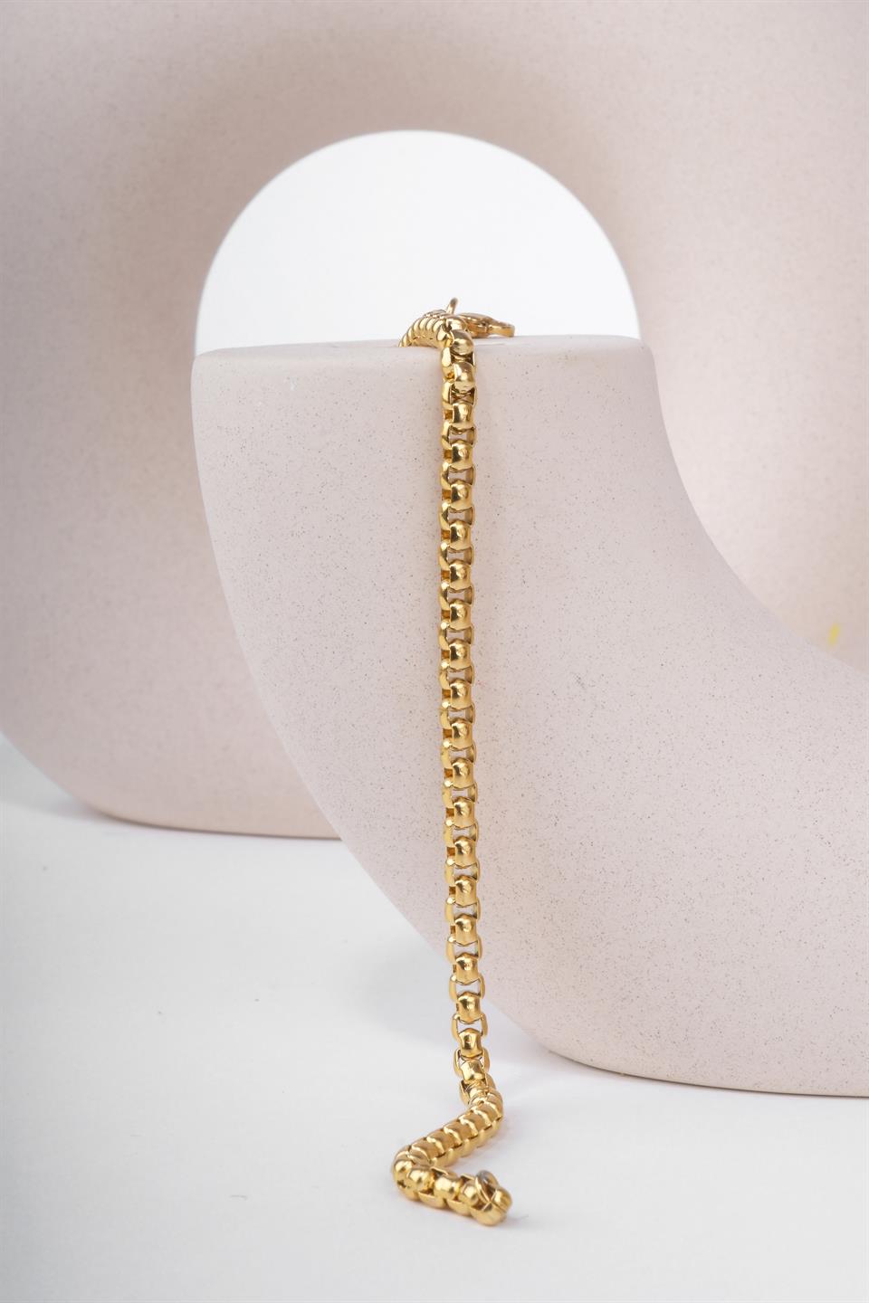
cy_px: 652
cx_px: 434
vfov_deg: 22.4
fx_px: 3295
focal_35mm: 91
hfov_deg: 15.0
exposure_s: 1/200
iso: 400
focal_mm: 60.8
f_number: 22
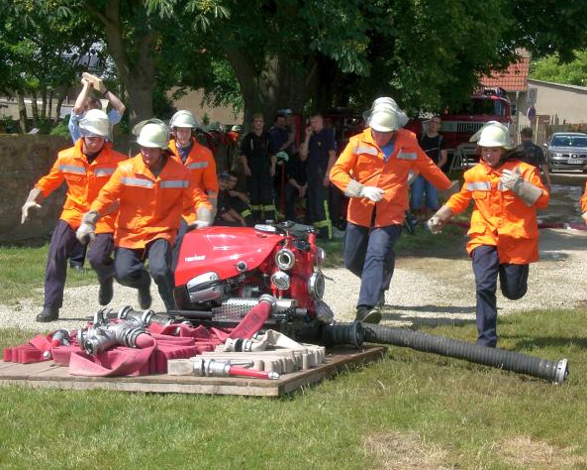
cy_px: 236
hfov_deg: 24.1
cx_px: 278
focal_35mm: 79
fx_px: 1372
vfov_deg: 19.4
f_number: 6.4
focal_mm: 12.47
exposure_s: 1/200
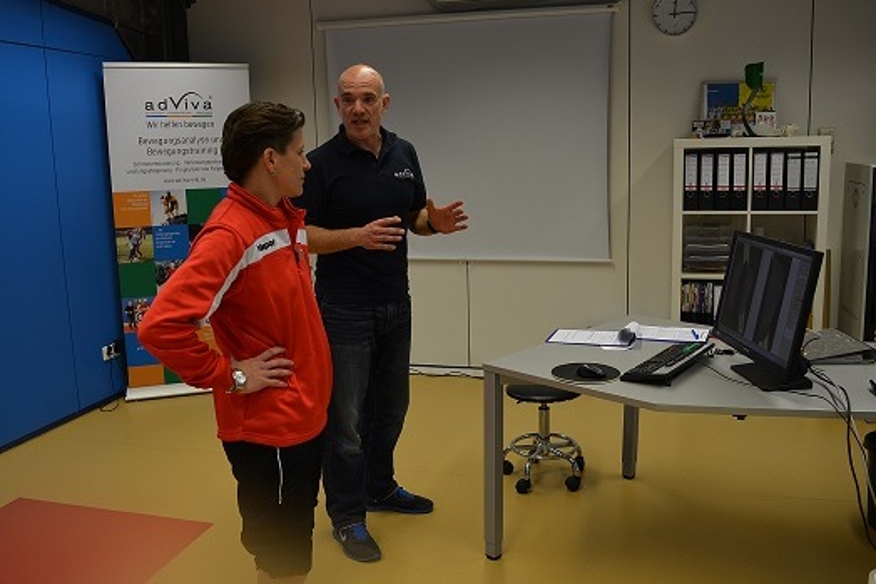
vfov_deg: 39.9
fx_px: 803
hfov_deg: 57.2
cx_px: 438
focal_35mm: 33
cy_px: 292
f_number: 5.6
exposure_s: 1/125
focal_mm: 22
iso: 400
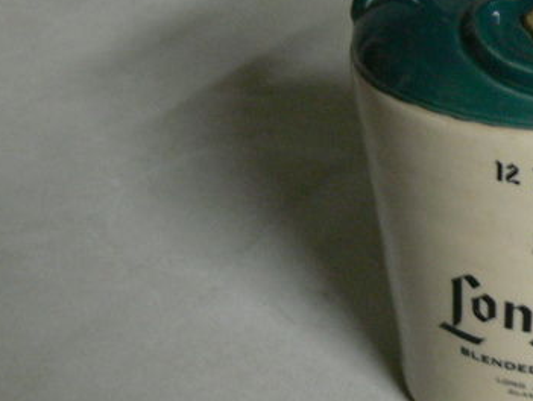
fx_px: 1649
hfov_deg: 17.8
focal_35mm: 107
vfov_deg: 13.8
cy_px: 93
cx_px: 572
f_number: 3.2
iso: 200
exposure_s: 1/6
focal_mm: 9.5
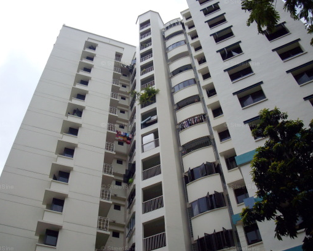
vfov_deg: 38.2
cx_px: 147
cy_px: 126
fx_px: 361
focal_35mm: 39
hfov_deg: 46.8
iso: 80
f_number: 5.6
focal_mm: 6.2
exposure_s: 1/640
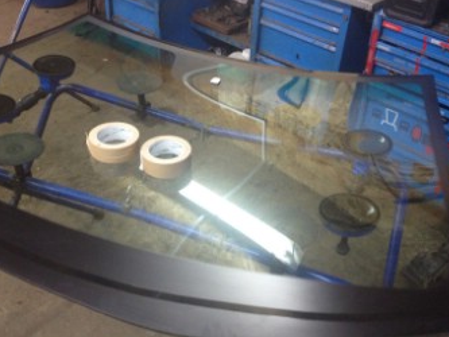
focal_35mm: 42
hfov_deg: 44.8
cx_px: 221
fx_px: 545
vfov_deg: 34.4
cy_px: 174
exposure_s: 1/20
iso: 250
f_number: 2.4
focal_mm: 4.28
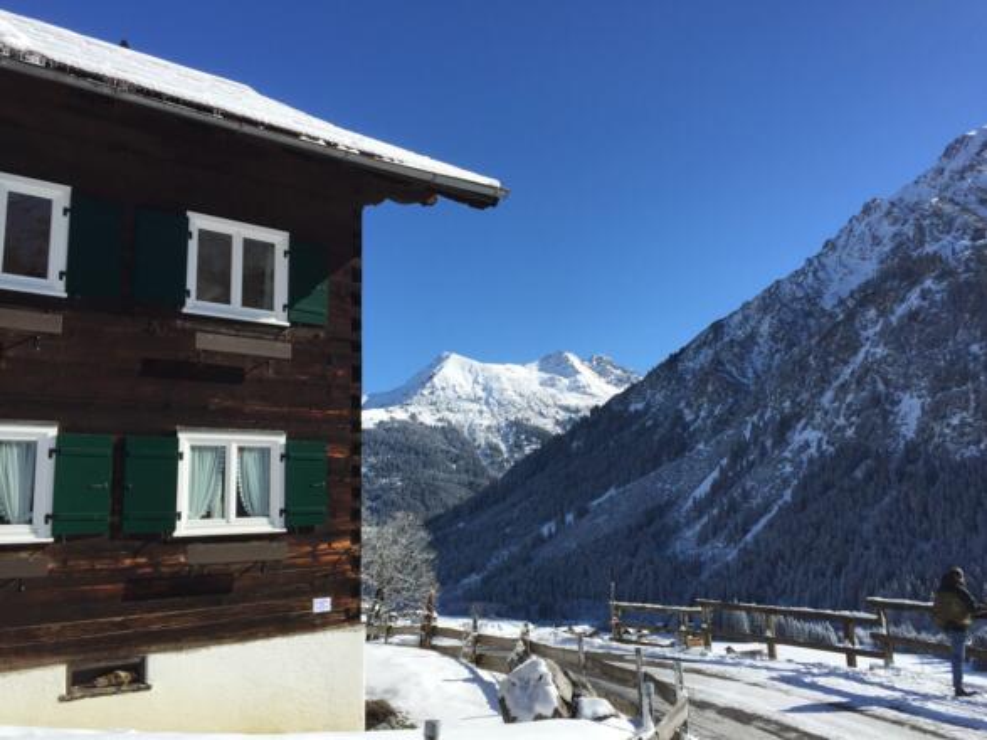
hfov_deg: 61.7
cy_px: 370
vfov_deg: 48.2
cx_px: 494
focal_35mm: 29
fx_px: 827
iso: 32
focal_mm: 4.15
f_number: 2.2
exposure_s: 1/3300
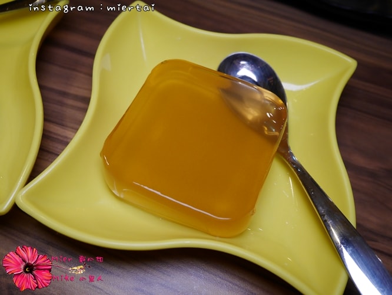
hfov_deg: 59.9
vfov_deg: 46.8
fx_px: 340
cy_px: 148
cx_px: 196
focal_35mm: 30
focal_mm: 15
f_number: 3.8
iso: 640
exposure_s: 1/60
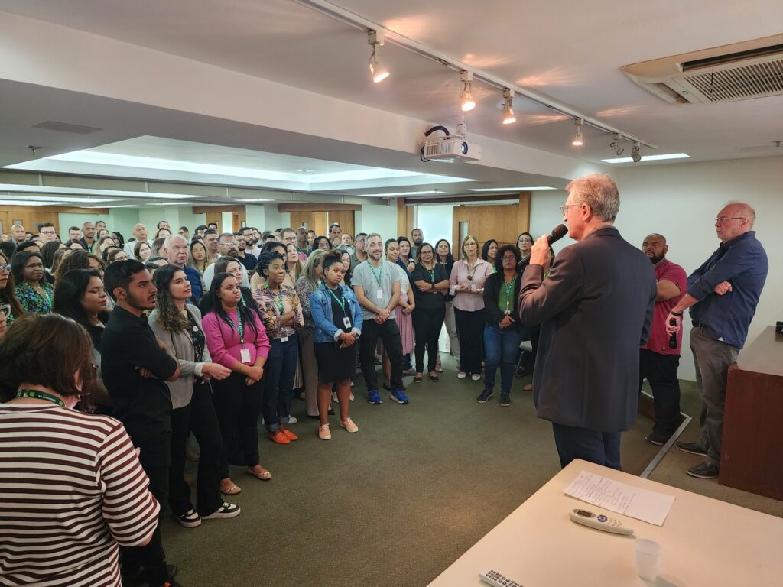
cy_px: 294
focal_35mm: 23
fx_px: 520
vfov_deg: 58.9
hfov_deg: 73.9
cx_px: 392
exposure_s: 1/60
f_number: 1.8
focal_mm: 6.4
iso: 800
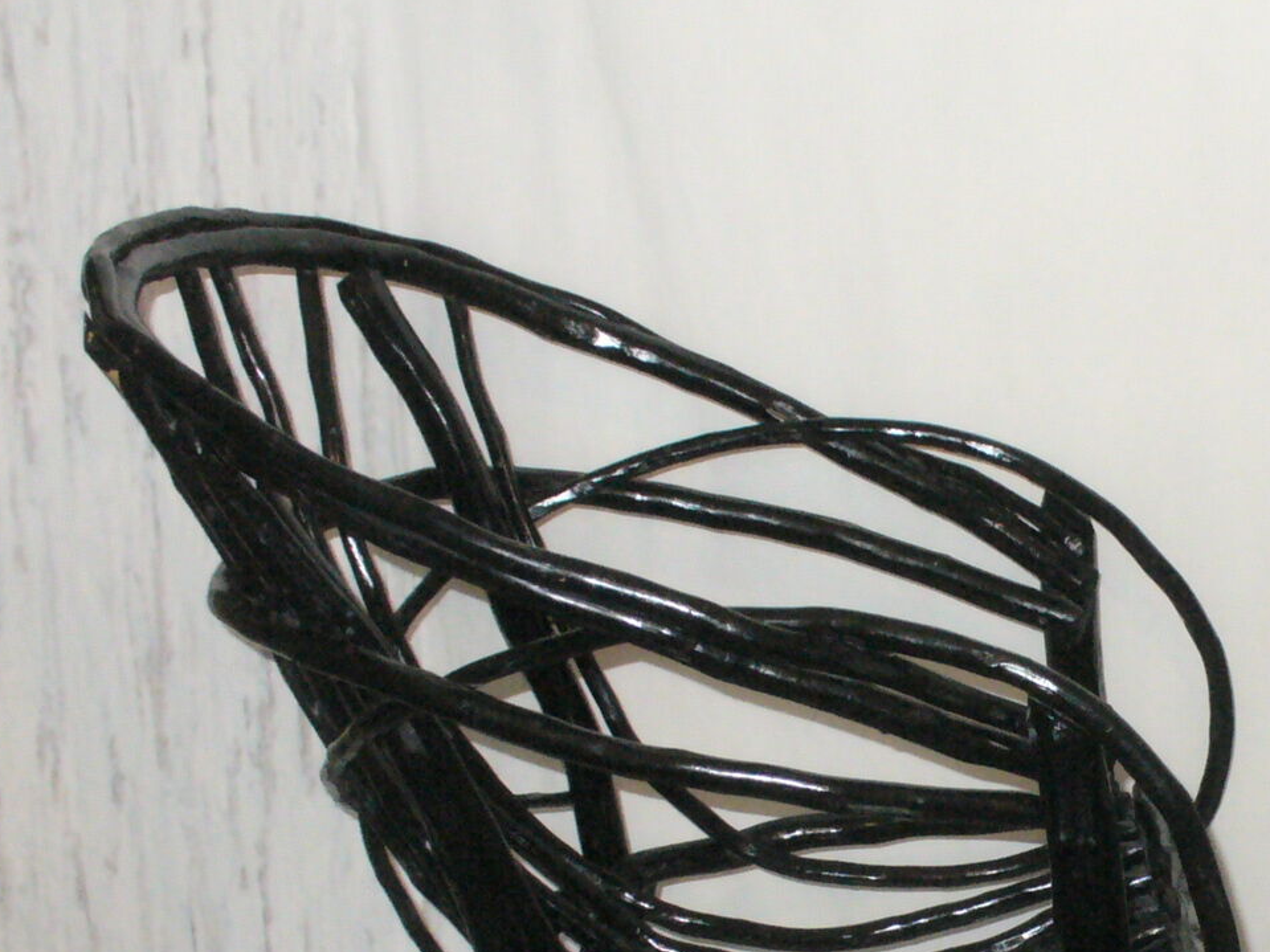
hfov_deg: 23.6
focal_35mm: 79
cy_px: 738
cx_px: 1294
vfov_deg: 18.5
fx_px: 2898
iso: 400
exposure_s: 1/30
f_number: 2.8
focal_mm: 6.1
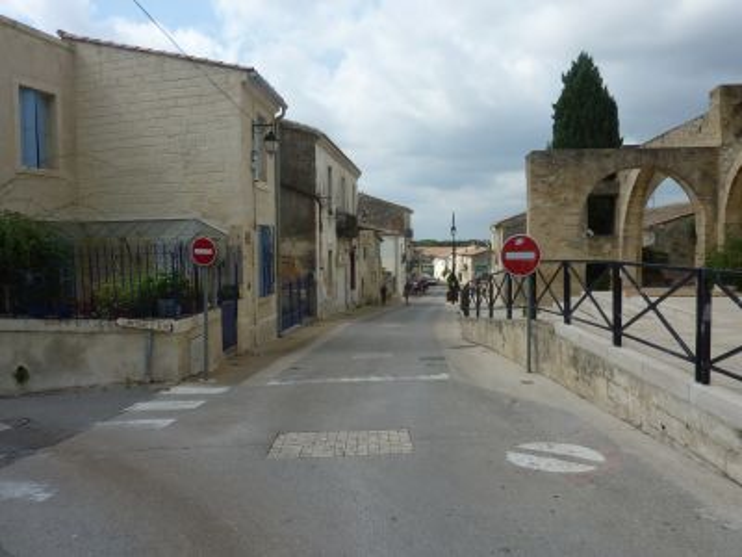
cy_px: 278
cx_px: 371
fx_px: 536
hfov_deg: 69.4
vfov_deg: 54.9
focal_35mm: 25
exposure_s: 1/400
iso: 80
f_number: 5.6
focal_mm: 4.1
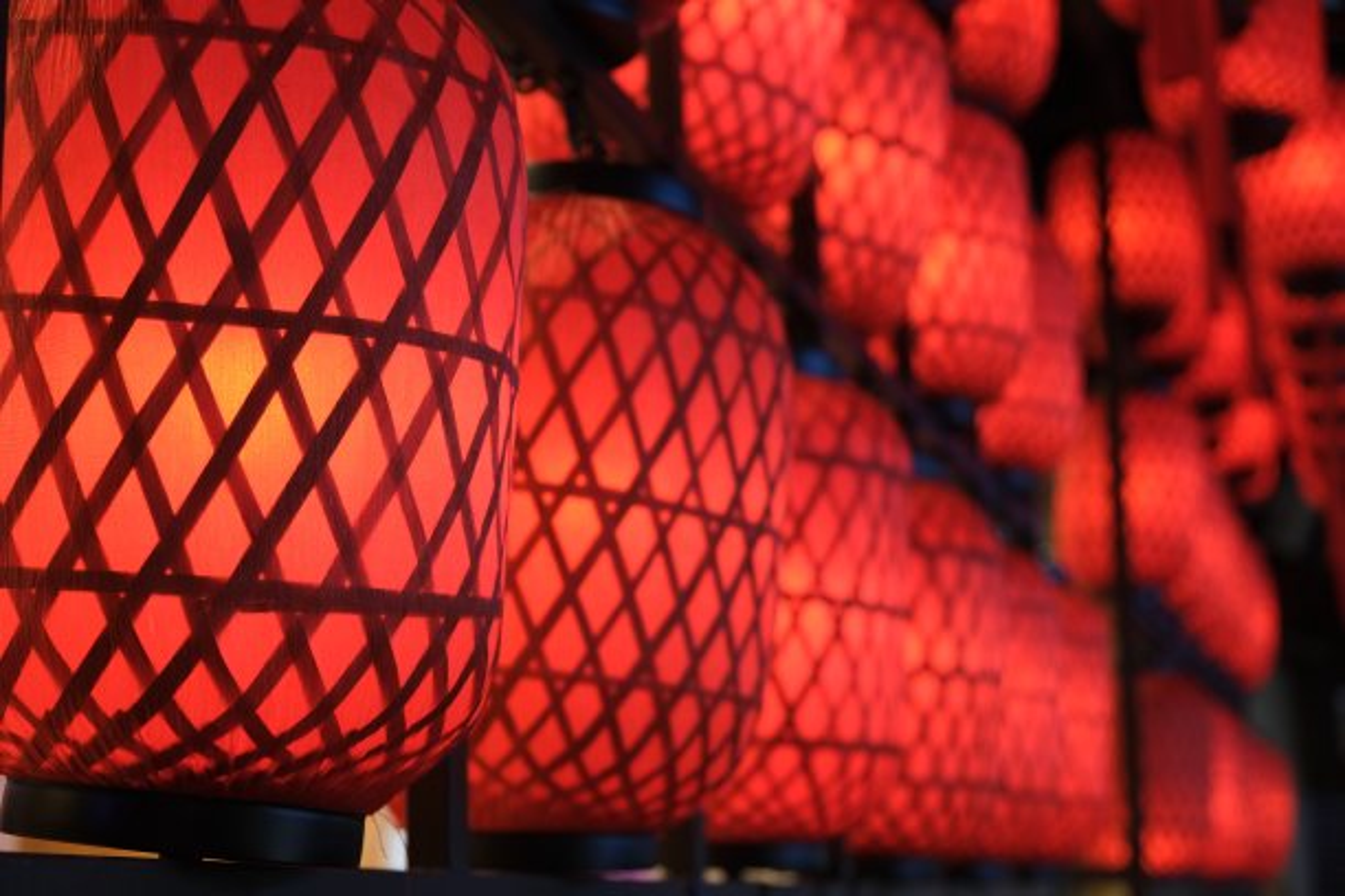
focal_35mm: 56
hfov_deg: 35.6
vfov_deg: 24.2
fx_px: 2092
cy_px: 448
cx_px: 672
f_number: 3.6
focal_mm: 37.4
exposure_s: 1/56
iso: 400
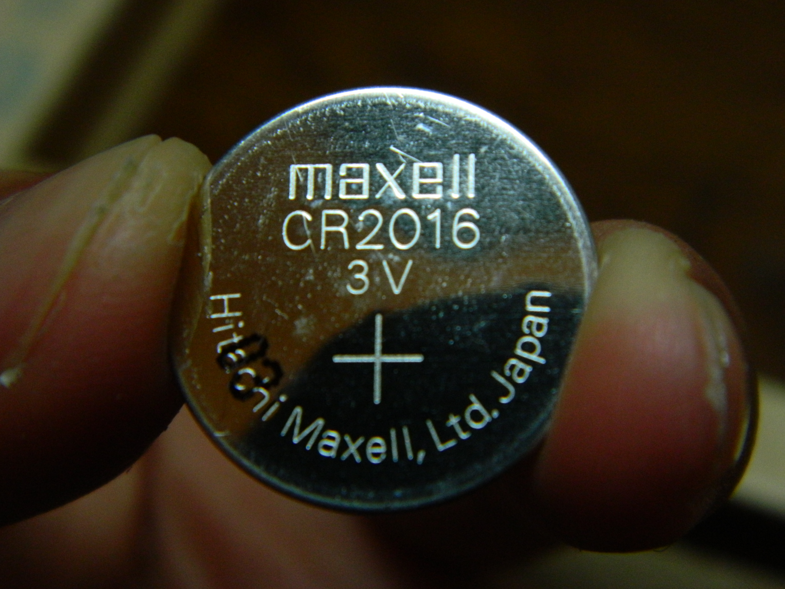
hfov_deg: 19.1
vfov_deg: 14.4
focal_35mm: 103
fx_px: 2336
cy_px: 294
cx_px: 392
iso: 400
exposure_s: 1/400
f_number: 4.5
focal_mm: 18.6
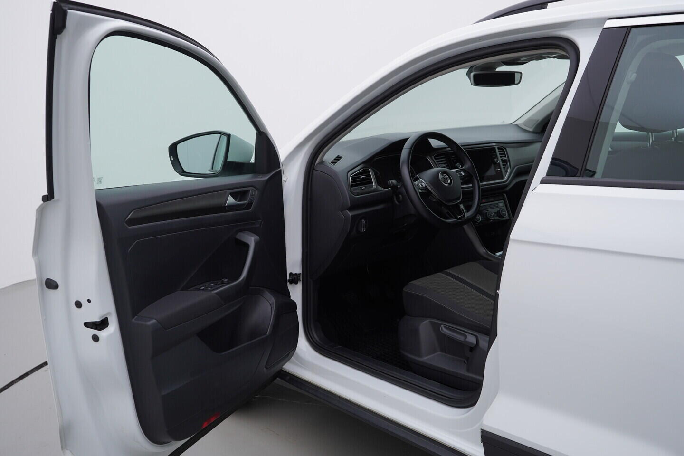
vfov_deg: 36.9
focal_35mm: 36
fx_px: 684
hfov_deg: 53.1
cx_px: 342
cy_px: 228
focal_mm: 24
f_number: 4
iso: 125
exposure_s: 1/80
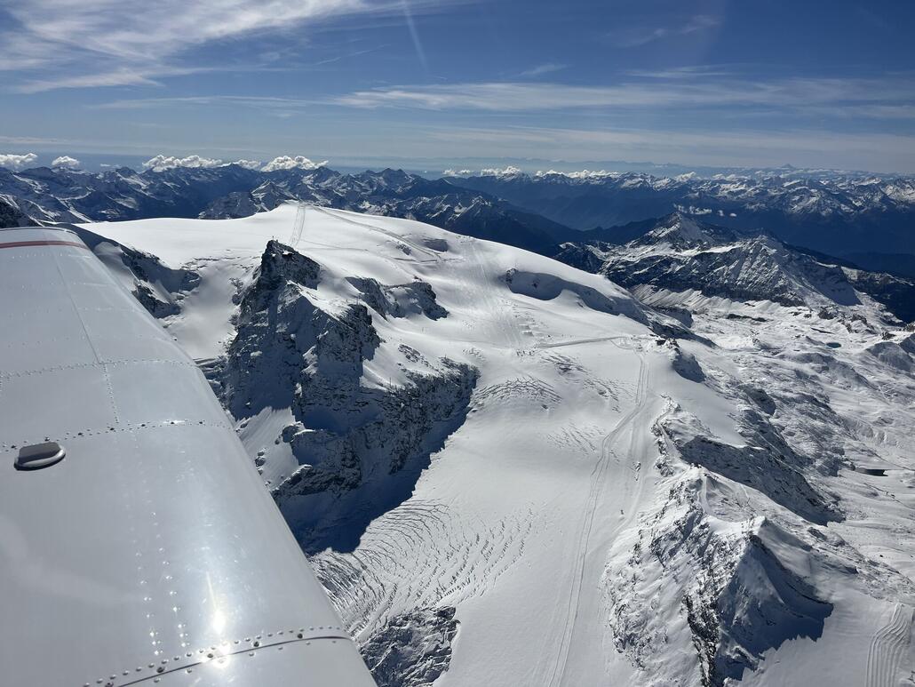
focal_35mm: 26
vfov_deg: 53.1
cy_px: 344
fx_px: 687
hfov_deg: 67.3
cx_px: 458
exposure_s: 1/11905
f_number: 1.6
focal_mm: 5.1
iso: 50
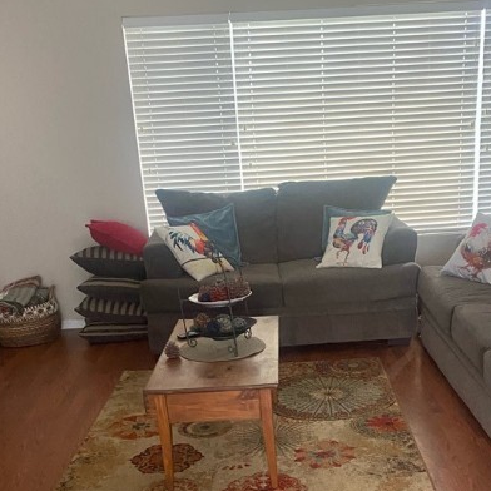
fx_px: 722
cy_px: 407
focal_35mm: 45
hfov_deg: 37.4
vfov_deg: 36.0
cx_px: 288
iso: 500
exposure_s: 1/60
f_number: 1.8
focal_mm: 4.25
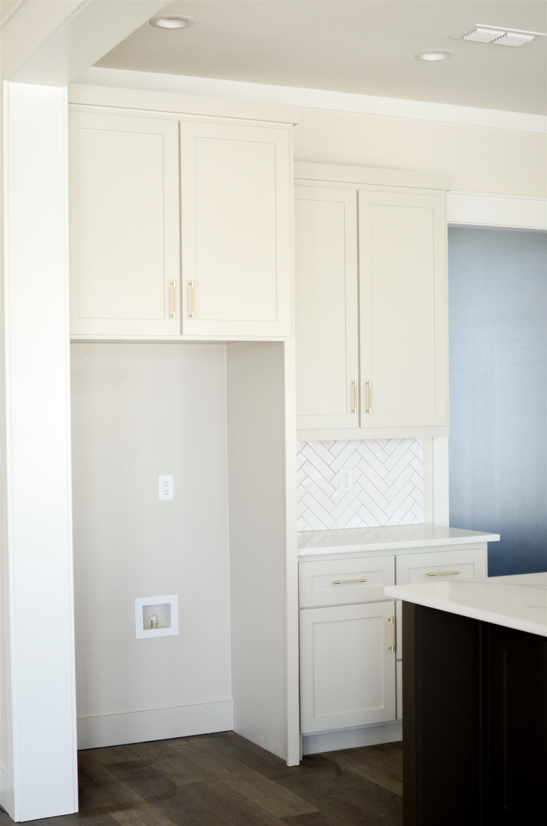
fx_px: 1202
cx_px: 274
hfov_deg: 25.6
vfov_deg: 37.9
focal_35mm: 52
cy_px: 413
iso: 640
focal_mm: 35
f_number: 1.4
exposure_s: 1/4000
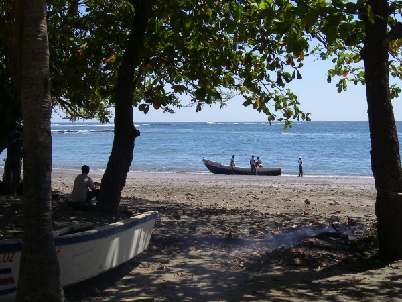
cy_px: 151
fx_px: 732
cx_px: 201
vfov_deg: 23.3
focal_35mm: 63
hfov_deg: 30.7
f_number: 7.4
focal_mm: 10.5
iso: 64
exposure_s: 1/250
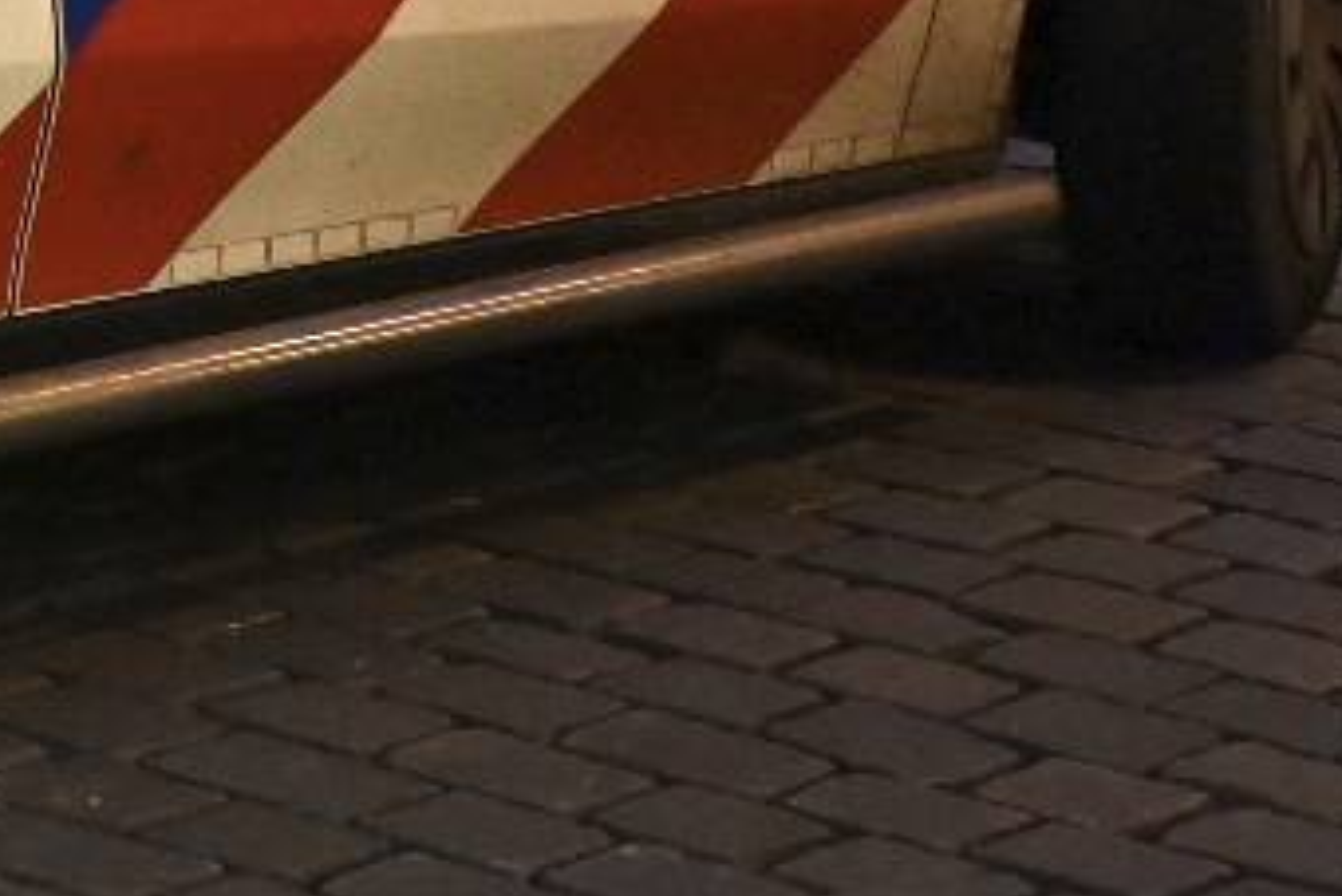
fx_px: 7160
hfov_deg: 10.7
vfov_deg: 7.0
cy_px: -525
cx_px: 545
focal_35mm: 192
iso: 5000
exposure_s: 1/125
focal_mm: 34
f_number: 5
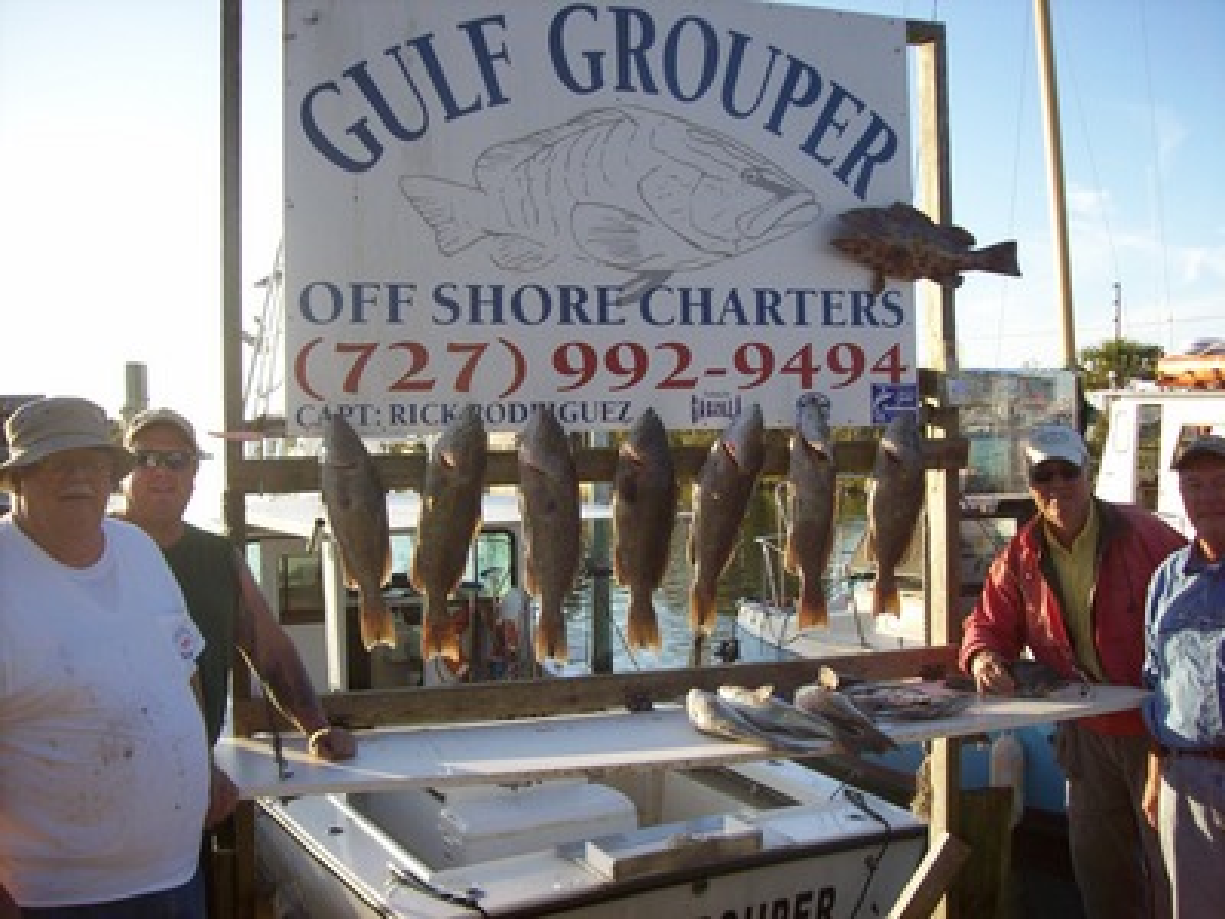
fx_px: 1274
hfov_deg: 51.4
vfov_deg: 39.7
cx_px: 612
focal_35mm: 36
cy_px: 460
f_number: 2.7
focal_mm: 6
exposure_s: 1/486
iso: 80
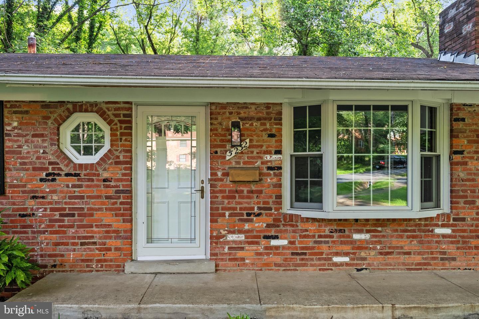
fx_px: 386
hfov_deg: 63.6
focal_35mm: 29
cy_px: 160
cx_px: 240
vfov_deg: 45.0
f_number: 4.5
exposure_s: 1/125
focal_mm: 29
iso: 320
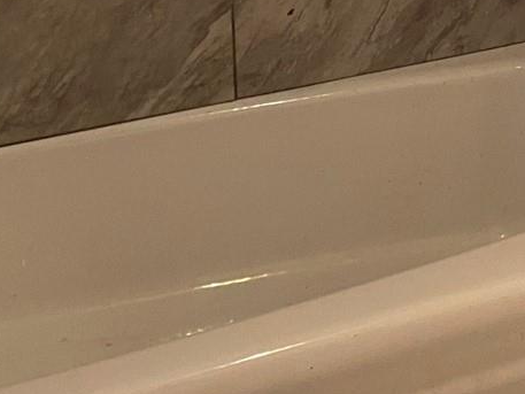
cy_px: -283
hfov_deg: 19.5
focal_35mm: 91
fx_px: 1381
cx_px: 719
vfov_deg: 14.5
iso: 160
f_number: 1.8
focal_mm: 4.25
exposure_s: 1/60
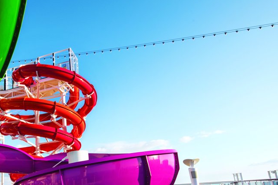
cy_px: 135
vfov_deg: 45.1
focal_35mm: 28
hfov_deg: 61.6
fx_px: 216
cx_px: 67
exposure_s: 1/200
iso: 200
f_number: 14
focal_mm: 15
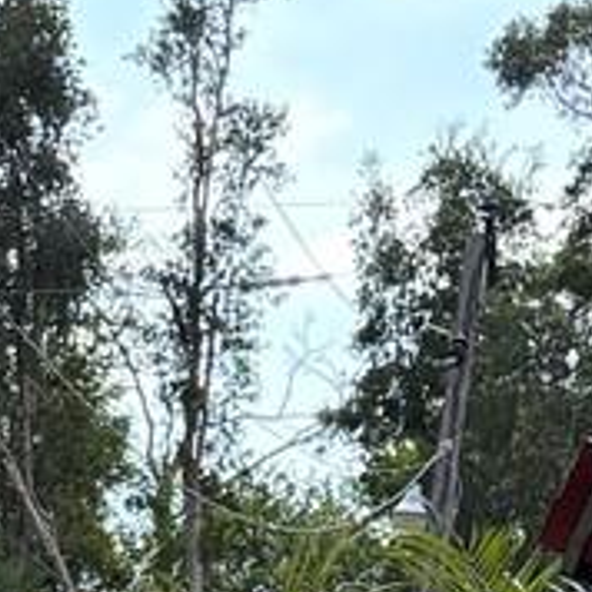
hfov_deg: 8.3
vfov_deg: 7.6
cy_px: 1626
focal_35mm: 206
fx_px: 3986
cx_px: -339
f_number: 1.6
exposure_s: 1/1311
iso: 64
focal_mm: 5.96
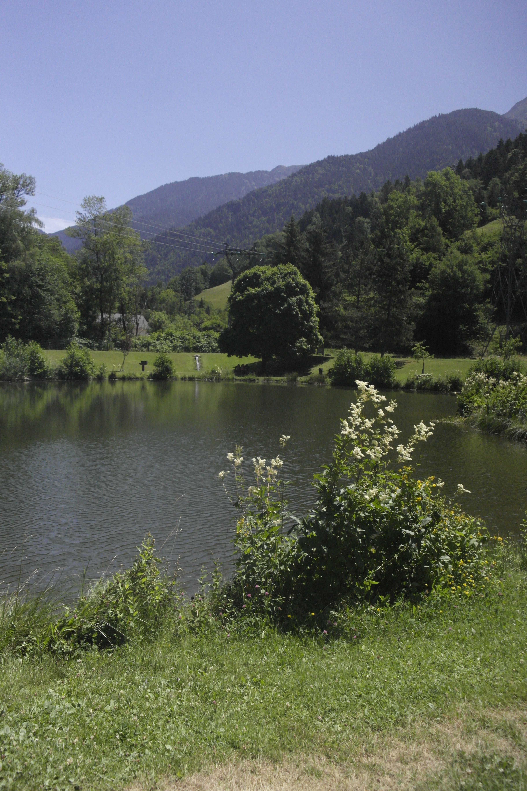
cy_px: 396
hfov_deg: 47.9
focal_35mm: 27
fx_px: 593
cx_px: 264
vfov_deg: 67.4
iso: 1600
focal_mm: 18
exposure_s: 1/4000
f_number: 5.6
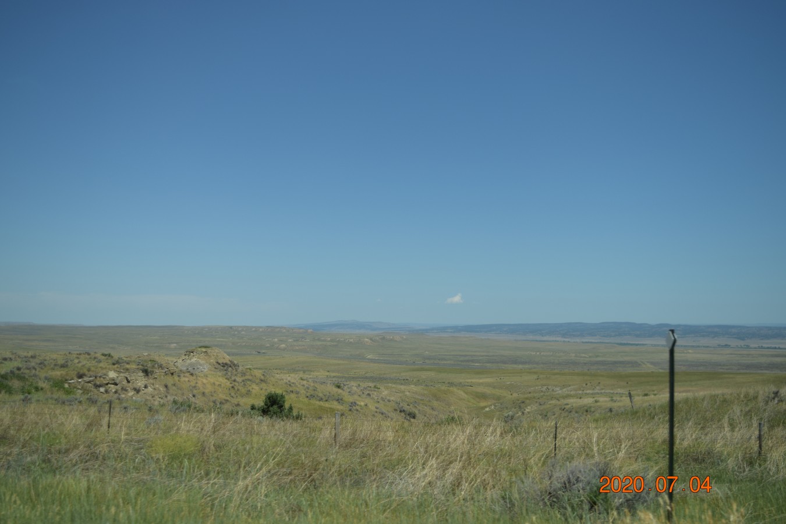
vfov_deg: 31.9
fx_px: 917
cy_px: 262
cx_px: 393
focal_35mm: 42
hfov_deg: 46.4
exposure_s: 1/2500
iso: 200
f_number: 4.2
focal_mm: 28
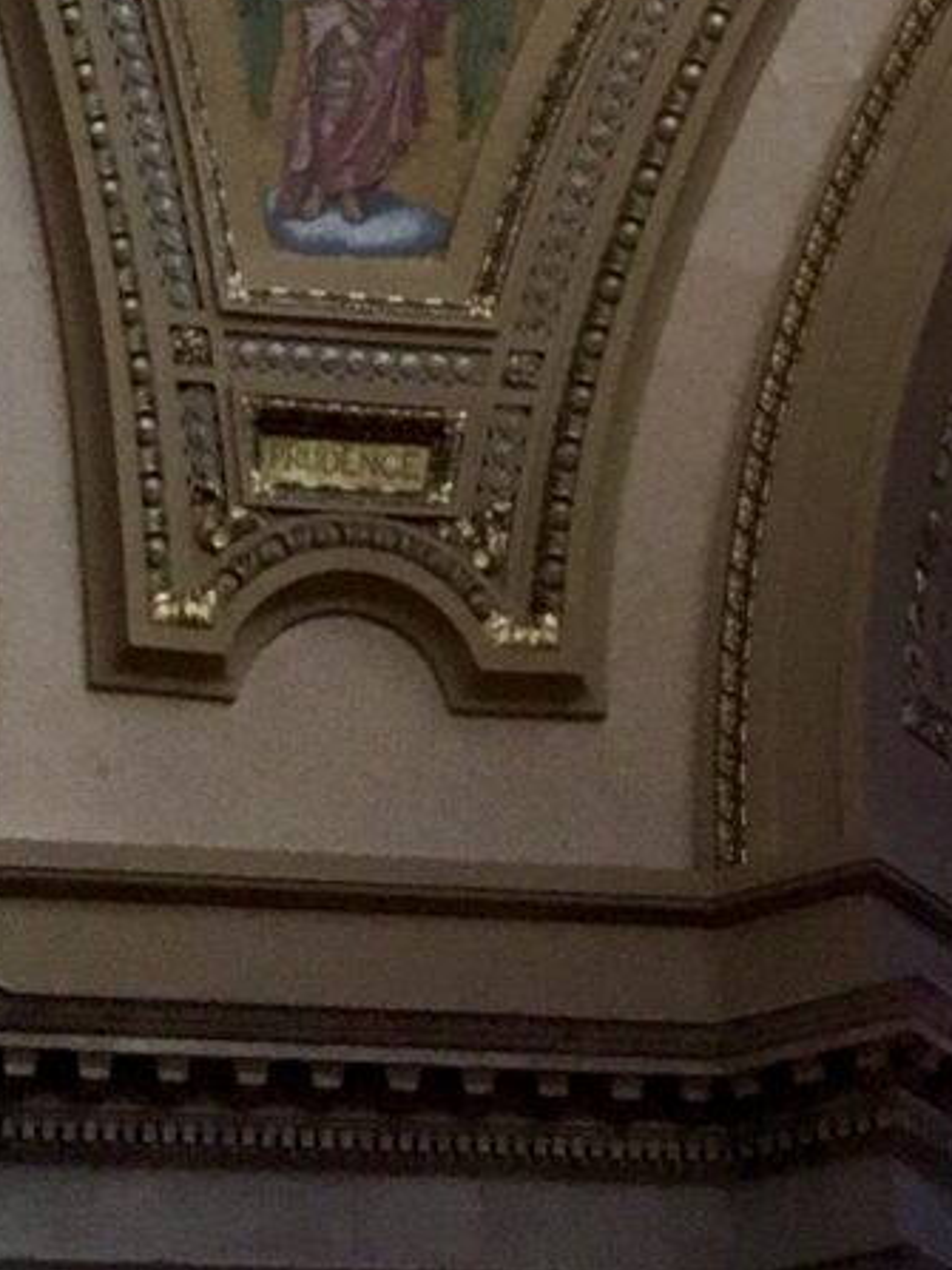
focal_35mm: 133
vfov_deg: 12.9
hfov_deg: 11.1
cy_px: -1270
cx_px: 799
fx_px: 4879
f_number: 2.2
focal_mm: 4.15
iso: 100
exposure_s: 1/30
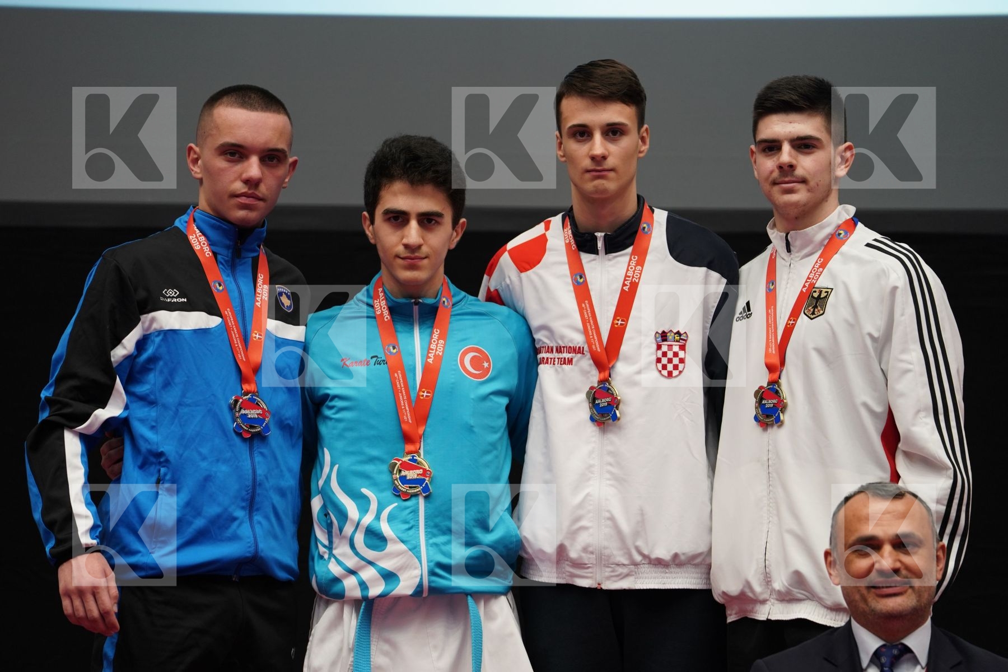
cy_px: 336
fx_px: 5600
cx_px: 504
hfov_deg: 10.3
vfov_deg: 6.9
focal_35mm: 200
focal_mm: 200
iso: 800
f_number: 2.8
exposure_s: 1/320
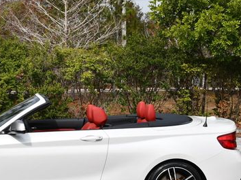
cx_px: 56
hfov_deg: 19.3
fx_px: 703
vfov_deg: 14.6
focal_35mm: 101
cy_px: 98
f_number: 8
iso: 100
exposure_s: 1/250
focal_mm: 29
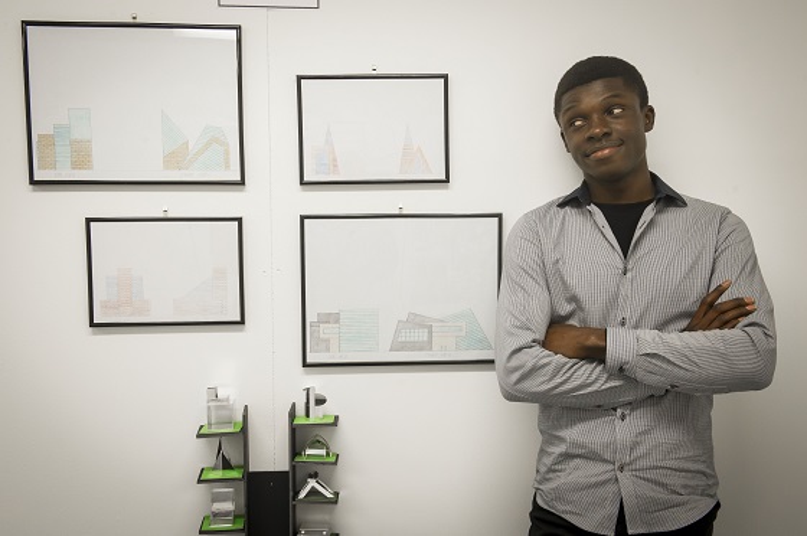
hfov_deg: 48.5
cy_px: 268
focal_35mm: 40
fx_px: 896
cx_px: 404
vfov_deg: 33.3
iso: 3200
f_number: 5
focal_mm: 40
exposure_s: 1/125
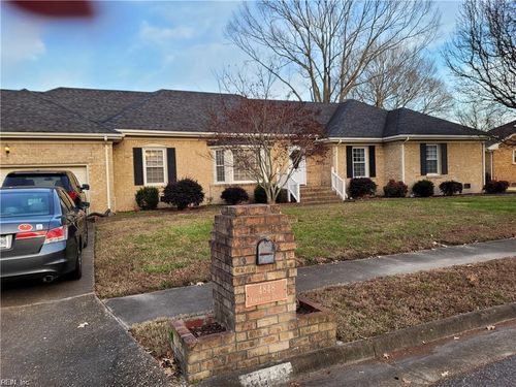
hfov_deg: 67.3
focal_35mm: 26
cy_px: 194
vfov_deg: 53.1
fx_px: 388
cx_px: 258
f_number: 1.8
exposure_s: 1/152
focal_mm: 5.4
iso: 40
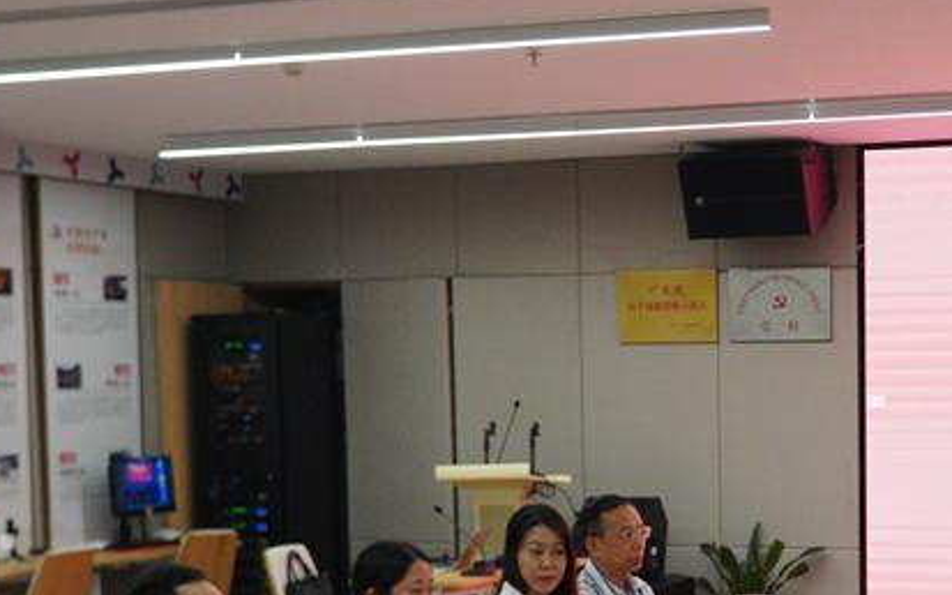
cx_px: 828
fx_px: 1920
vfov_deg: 17.3
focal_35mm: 74
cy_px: 572
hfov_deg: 27.0
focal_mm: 30
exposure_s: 1/320
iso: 5000
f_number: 4
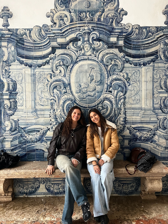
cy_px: 112
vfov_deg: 67.3
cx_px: 84
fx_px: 168
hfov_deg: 53.1
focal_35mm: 26
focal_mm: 5.7
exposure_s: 1/50
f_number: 1.5
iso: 400
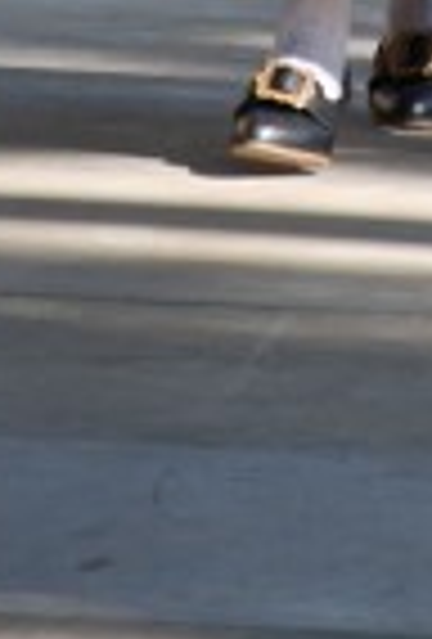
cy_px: -652
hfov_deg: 1.7
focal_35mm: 822
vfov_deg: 2.5
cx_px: 686
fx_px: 14653
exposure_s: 1/400
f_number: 5
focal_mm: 122
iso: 200
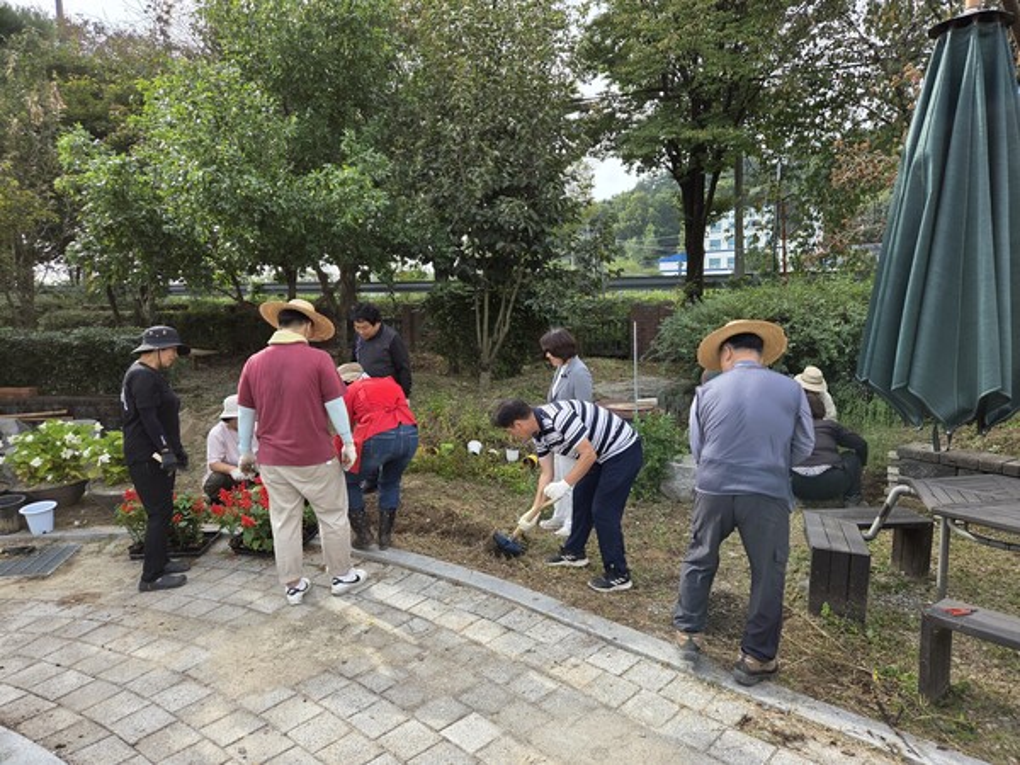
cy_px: 382
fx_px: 678
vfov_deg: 58.9
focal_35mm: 23
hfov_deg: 73.9
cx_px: 510
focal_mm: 5.4
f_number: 1.8
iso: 80
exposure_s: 1/1255
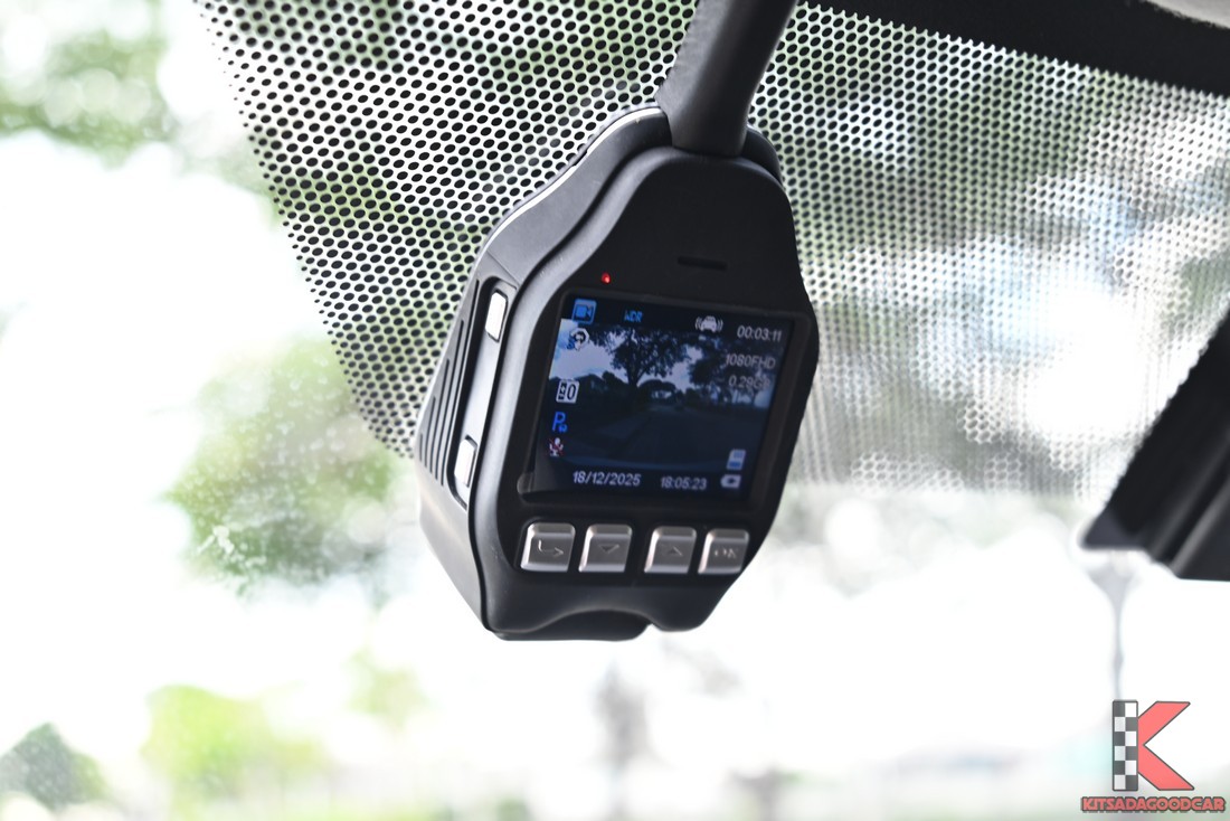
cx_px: 615
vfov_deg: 32.6
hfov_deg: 47.4
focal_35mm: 41
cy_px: 410
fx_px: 1401
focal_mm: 41
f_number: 5.6
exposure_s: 1/30
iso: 200
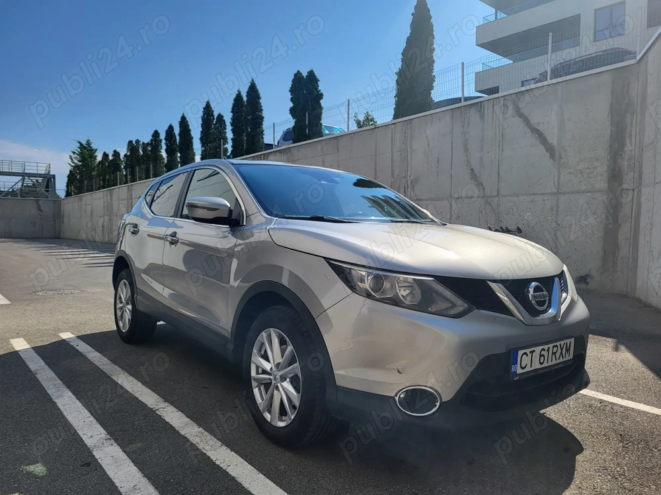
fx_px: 496
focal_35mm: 26
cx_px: 330
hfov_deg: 67.3
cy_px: 248
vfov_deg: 53.1
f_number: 1.8
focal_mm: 5.4
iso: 40
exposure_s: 1/2905
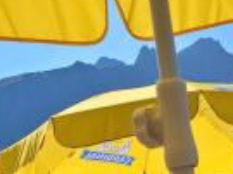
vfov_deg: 12.7
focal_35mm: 106
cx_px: 205
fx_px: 713
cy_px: 316
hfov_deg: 18.3
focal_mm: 5.4
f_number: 1.8
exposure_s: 1/2664
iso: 40
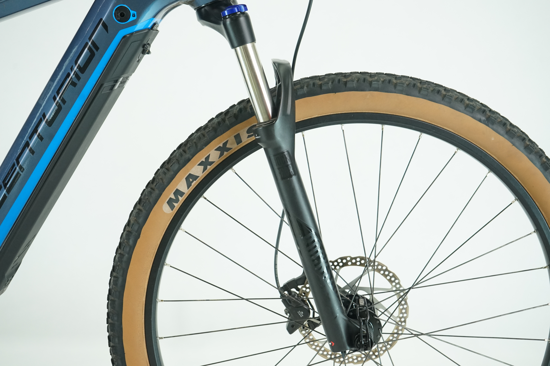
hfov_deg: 42.7
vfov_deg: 29.2
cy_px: 183
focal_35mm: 46
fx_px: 703
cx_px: 275
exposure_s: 1/200
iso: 2500
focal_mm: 46
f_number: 6.3
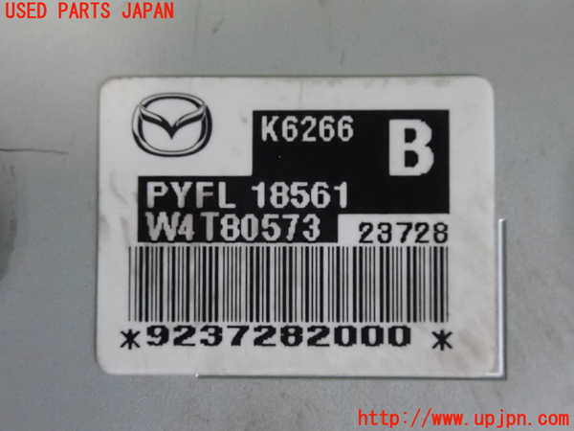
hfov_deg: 41.2
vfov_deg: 31.5
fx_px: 763
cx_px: 287
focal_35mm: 46
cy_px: 216
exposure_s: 1/50
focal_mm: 8.41
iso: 2000
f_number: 3.1
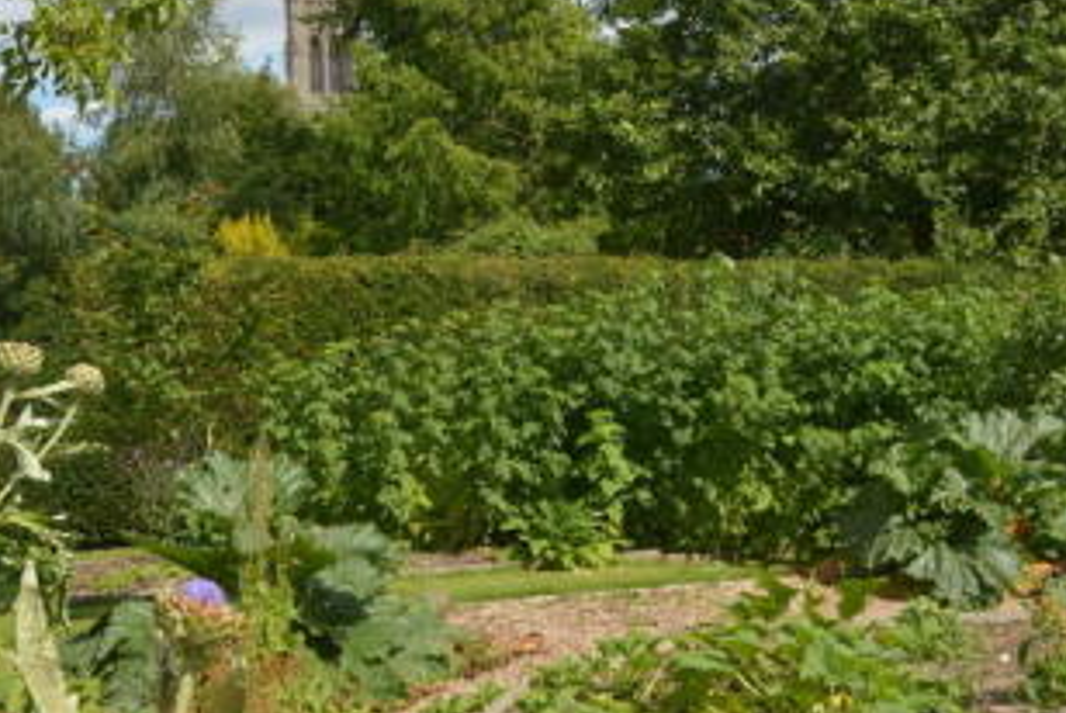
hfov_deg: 38.8
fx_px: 1512
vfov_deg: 26.5
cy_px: 291
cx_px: 491
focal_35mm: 51
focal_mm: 16
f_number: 9
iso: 200
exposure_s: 1/320
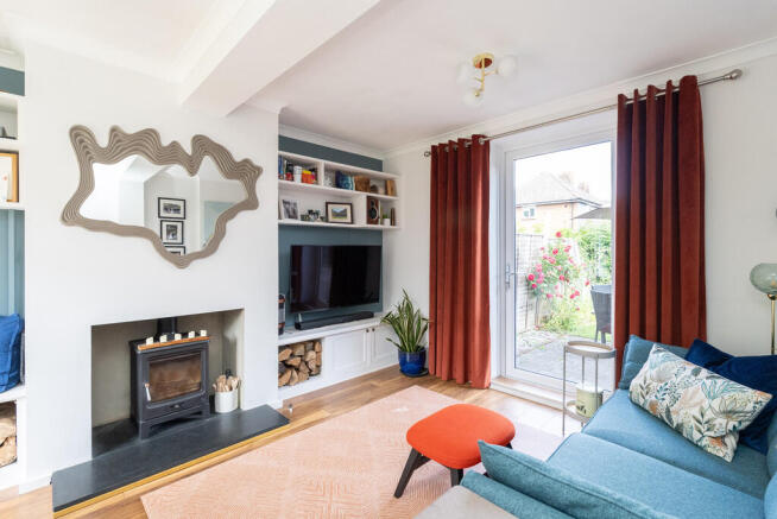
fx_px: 356
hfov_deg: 94.9
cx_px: 388
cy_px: 260
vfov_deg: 72.1
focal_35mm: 16
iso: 1250
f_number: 7.1
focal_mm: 16.5
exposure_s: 1/100
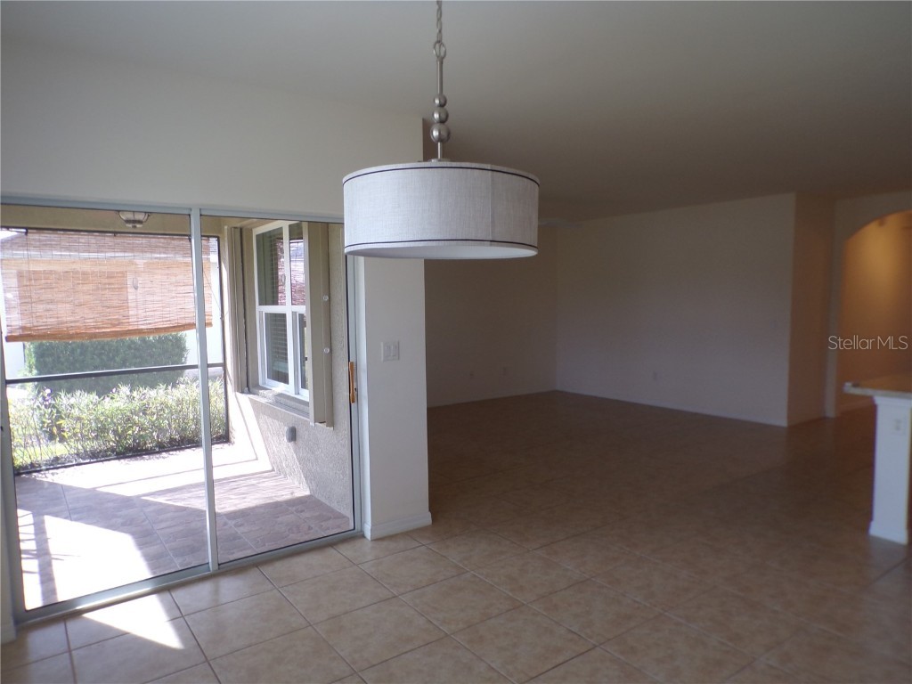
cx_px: 456
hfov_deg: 71.6
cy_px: 342
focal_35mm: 24
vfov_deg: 56.8
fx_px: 632
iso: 92
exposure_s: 1/34
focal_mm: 4.3
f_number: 4.3
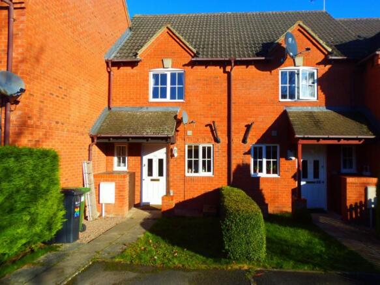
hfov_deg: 71.6
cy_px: 142
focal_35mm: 24
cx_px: 190
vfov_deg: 56.8
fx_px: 263
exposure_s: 1/640
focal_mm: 4.3
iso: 64
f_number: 2.9
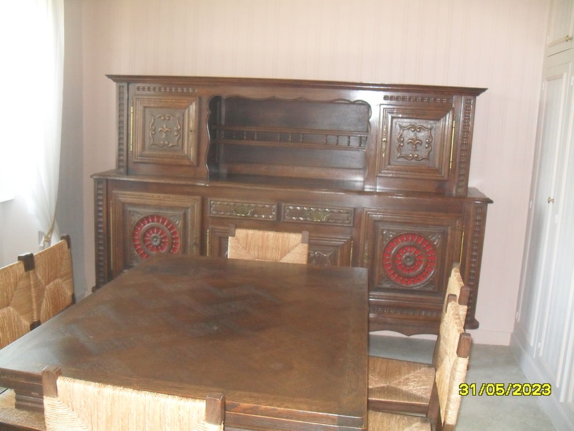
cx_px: 287
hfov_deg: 52.6
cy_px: 216
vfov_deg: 40.7
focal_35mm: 35
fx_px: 580
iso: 400
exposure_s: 1/45
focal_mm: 6.2
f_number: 2.8
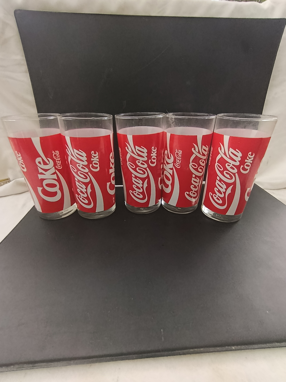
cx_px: 143
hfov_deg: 81.7
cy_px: 191
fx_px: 165
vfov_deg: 98.2
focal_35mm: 15
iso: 167
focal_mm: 1.65
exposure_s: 1/100
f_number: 2.2
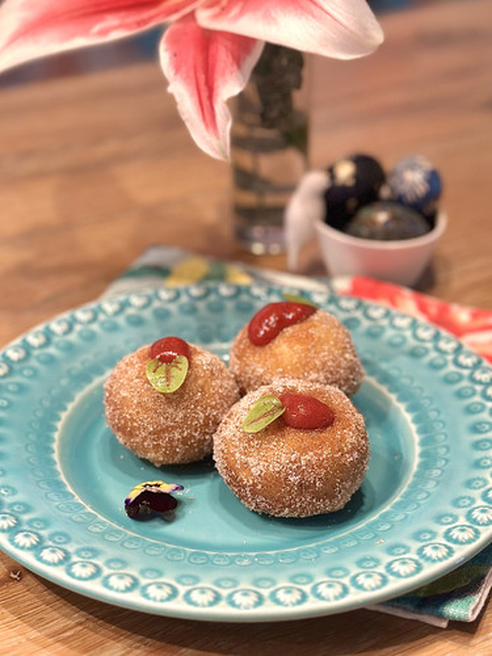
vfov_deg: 39.7
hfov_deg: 30.3
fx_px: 910
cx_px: 246
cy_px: 328
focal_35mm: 48
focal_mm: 6.86
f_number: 1.78
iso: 320
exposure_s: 1/33
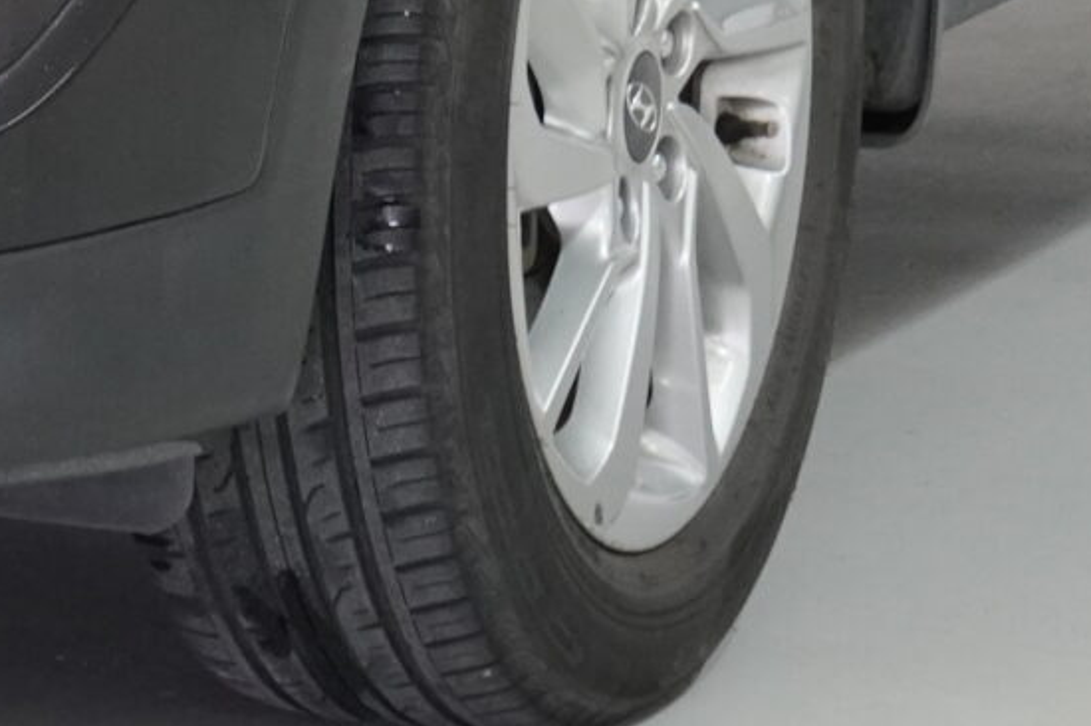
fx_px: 11640
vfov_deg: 3.5
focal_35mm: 384
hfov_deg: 5.3
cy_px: -786
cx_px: -341
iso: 1250
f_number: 4.5
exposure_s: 1/80
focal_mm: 55
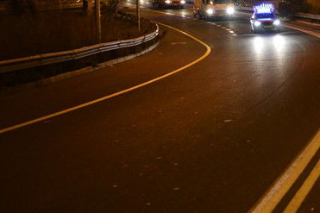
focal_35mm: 112
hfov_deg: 18.1
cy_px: 16
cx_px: 260
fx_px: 995
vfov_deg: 12.1
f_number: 2.8
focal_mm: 52
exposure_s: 1/125
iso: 4000
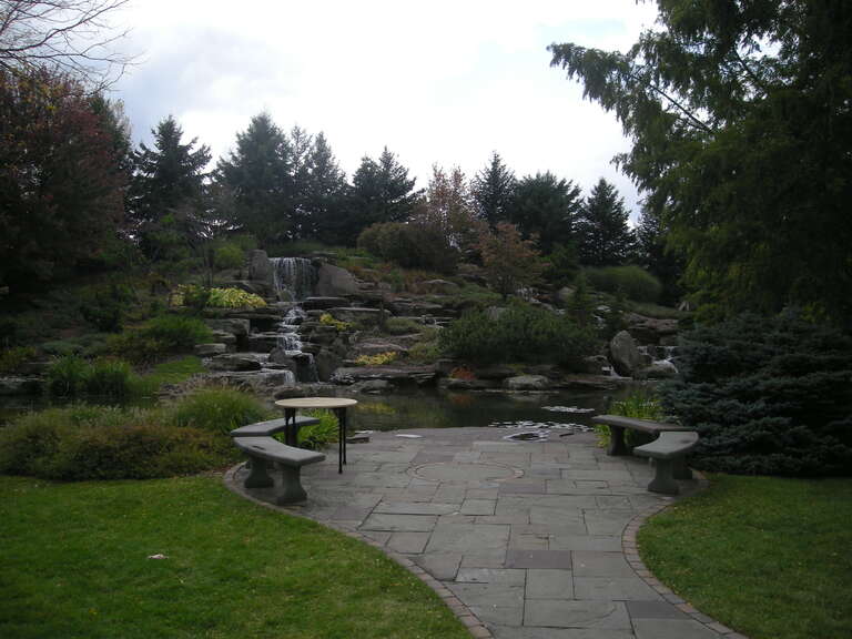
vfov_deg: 40.7
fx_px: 861
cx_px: 426
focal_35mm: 35
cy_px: 320
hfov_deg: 52.6
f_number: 2.8
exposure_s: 1/394
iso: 50
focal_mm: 5.7
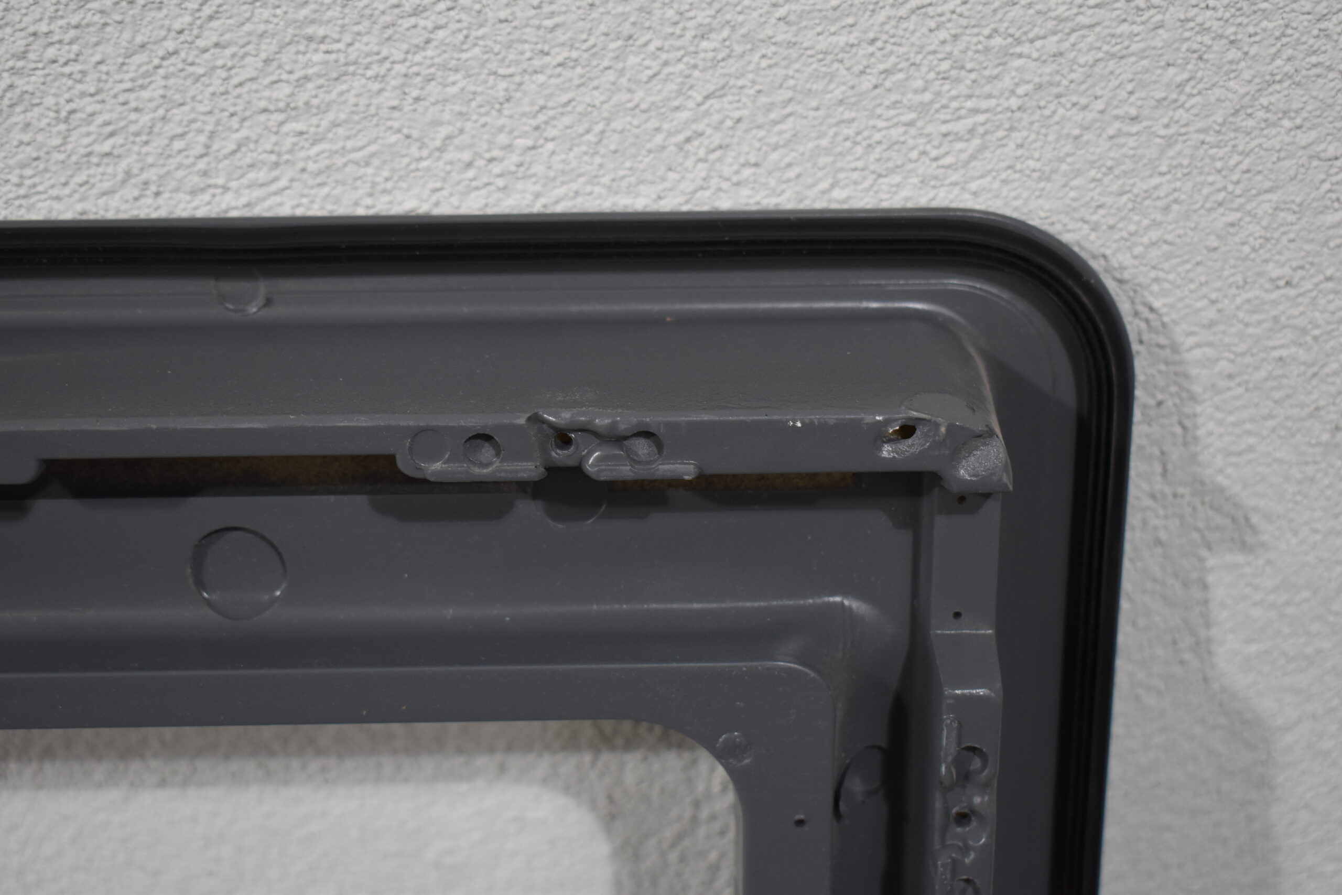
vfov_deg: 22.6
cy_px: 448
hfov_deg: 33.4
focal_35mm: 60
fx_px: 2237
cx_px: 671
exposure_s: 1/250
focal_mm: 40
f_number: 5
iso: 800
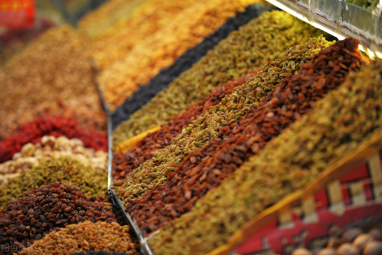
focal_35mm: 150
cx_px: 191
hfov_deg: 13.7
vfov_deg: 9.1
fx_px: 1591
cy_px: 128
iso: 800
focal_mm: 150
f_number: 3.5
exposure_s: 1/250
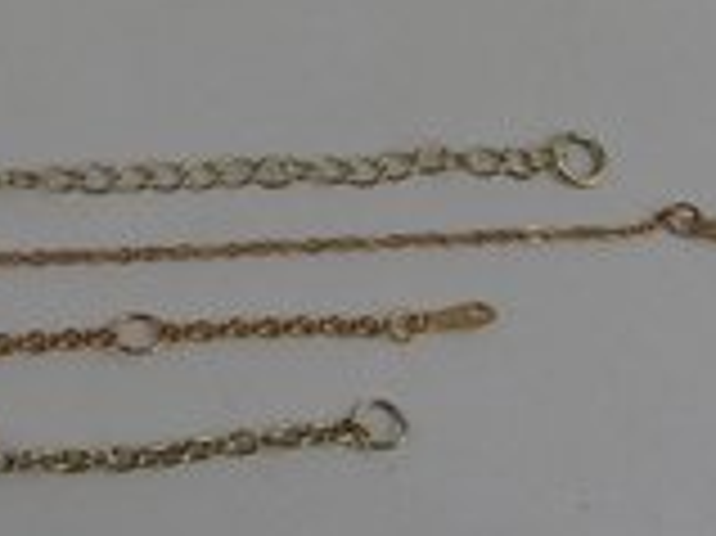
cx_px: 65
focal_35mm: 80
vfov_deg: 18.4
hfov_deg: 23.7
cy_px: 263
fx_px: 1653
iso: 125
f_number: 4.7
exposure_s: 1/160
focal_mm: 6.64
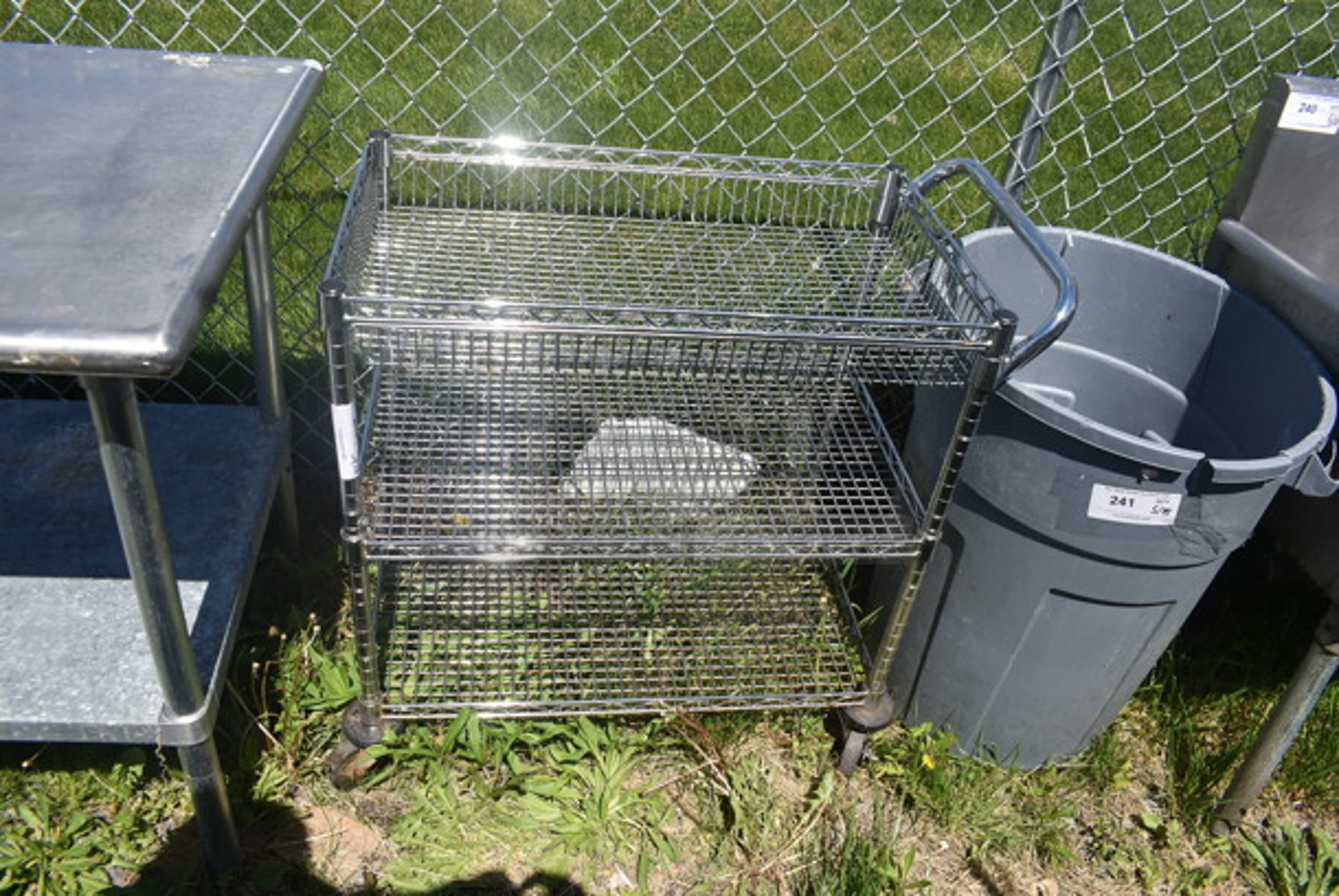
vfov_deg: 48.0
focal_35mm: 27
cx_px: 670
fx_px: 1005
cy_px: 448
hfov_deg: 67.3
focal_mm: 18
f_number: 7.1
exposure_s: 1/320
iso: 100
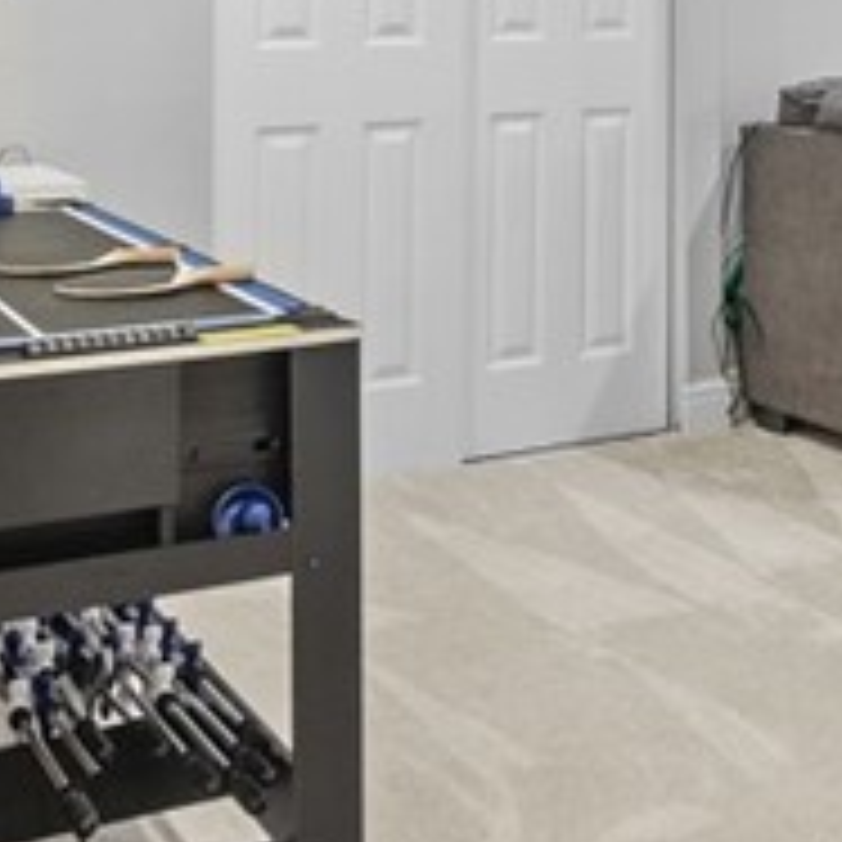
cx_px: 768
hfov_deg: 24.3
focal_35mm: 69
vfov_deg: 23.8
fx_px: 1899
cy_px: -23
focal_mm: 14
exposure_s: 1.3
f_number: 8
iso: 400
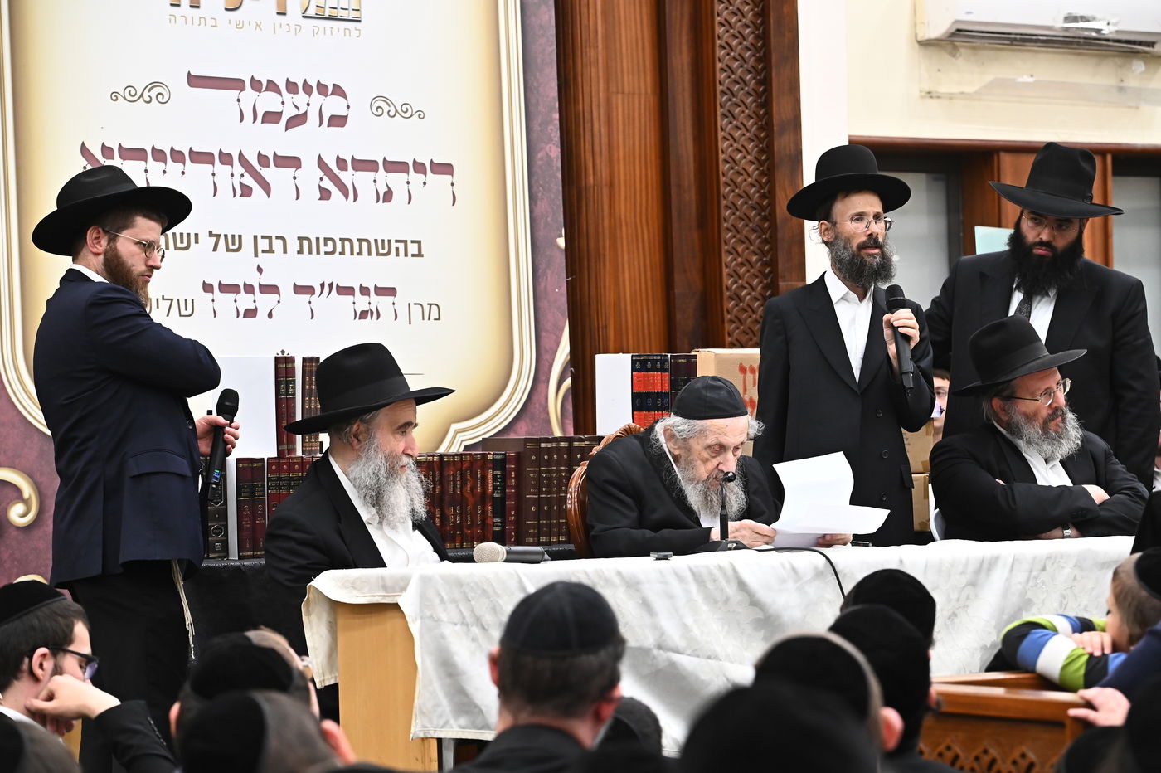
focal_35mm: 110
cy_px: 386
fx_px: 3546
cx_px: 580
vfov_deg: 12.4
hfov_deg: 18.6
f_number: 5.6
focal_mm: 110
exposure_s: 1/200
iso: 3200
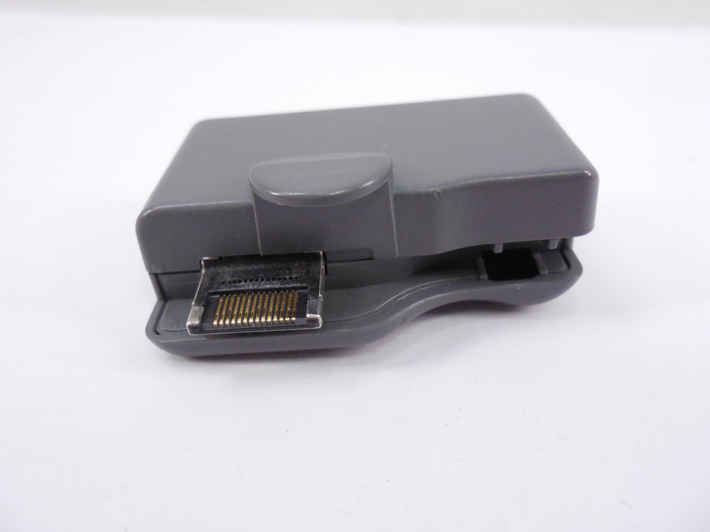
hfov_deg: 67.3
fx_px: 533
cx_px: 355
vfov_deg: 53.1
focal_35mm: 26
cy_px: 266
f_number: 3.5
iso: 800
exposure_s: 1/100
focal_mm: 4.6
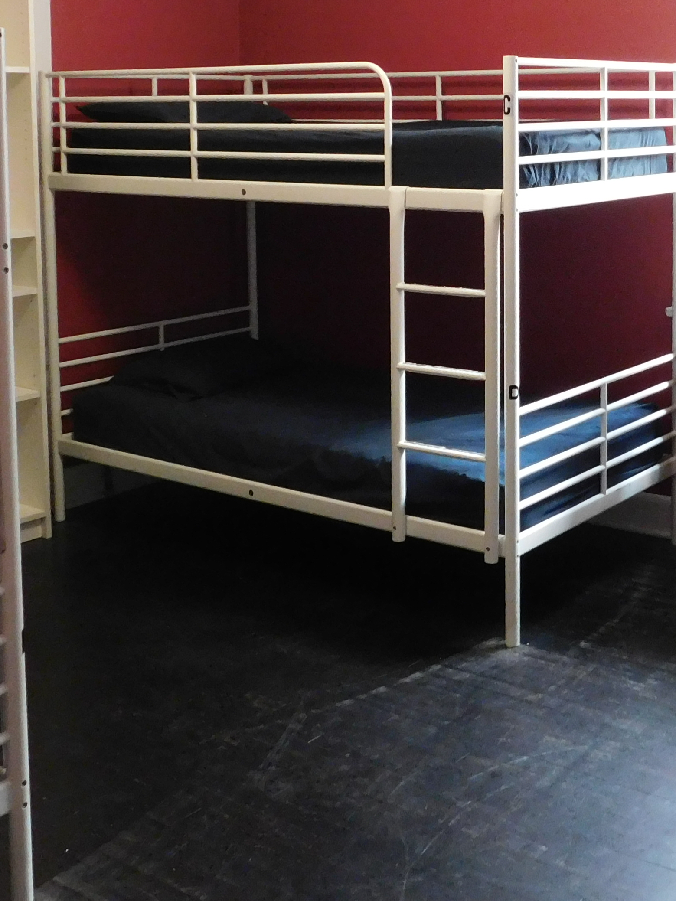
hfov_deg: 28.2
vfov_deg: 36.7
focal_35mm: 51
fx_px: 1328
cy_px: 233
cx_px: 497
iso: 400
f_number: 3
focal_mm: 4
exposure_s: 1/13
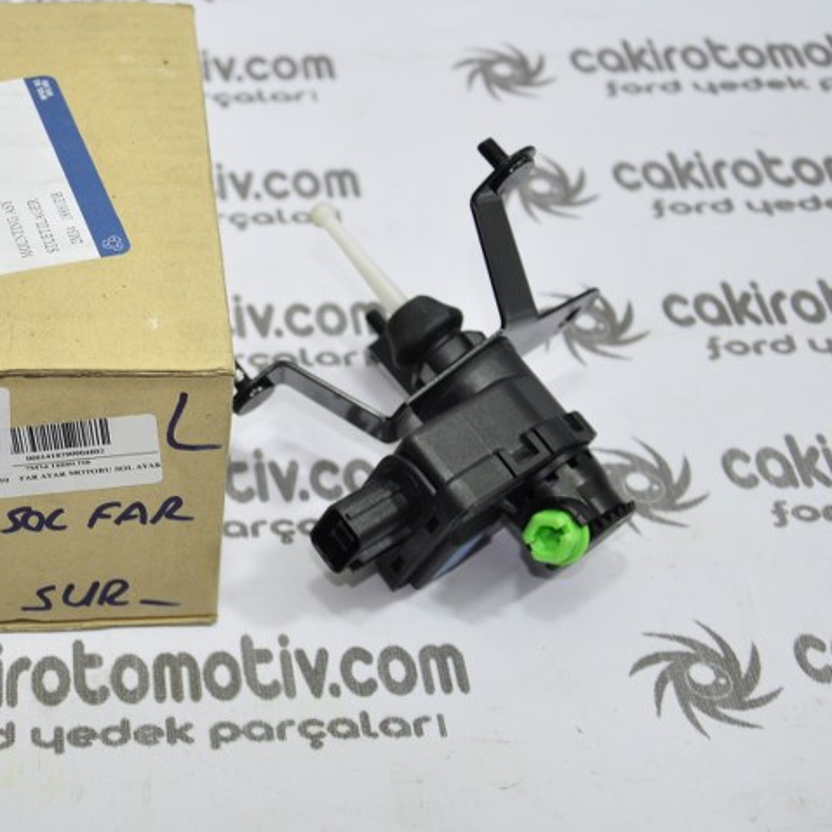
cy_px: 331
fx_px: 1958
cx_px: 117
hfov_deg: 23.5
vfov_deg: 23.9
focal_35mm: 72
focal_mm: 30
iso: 200
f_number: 4.5
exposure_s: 1/30
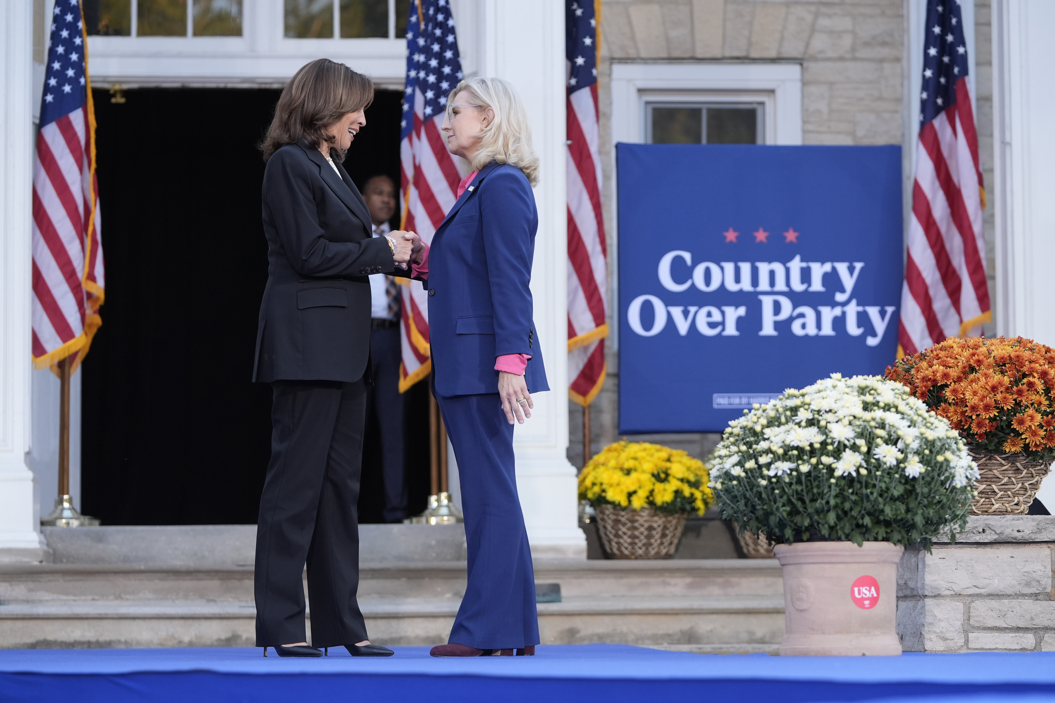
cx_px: 528
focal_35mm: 113
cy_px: 352
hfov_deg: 18.1
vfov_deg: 12.1
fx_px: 3311
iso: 1000
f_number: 4
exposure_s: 1/640
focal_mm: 113
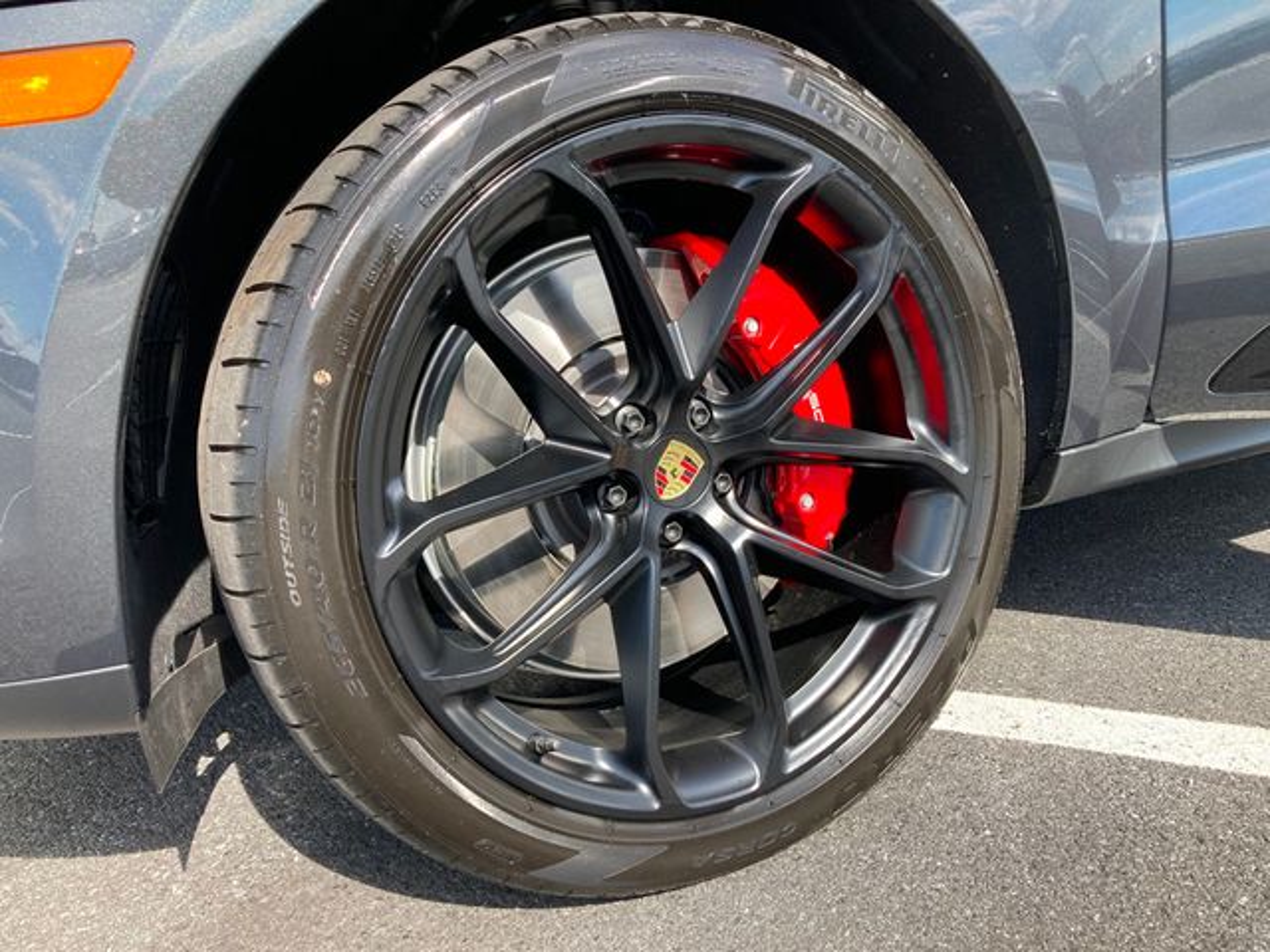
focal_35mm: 28
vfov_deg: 49.7
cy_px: 476
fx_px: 1027
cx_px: 635
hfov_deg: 63.4
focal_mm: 3.99
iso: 20
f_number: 1.8
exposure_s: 1/311
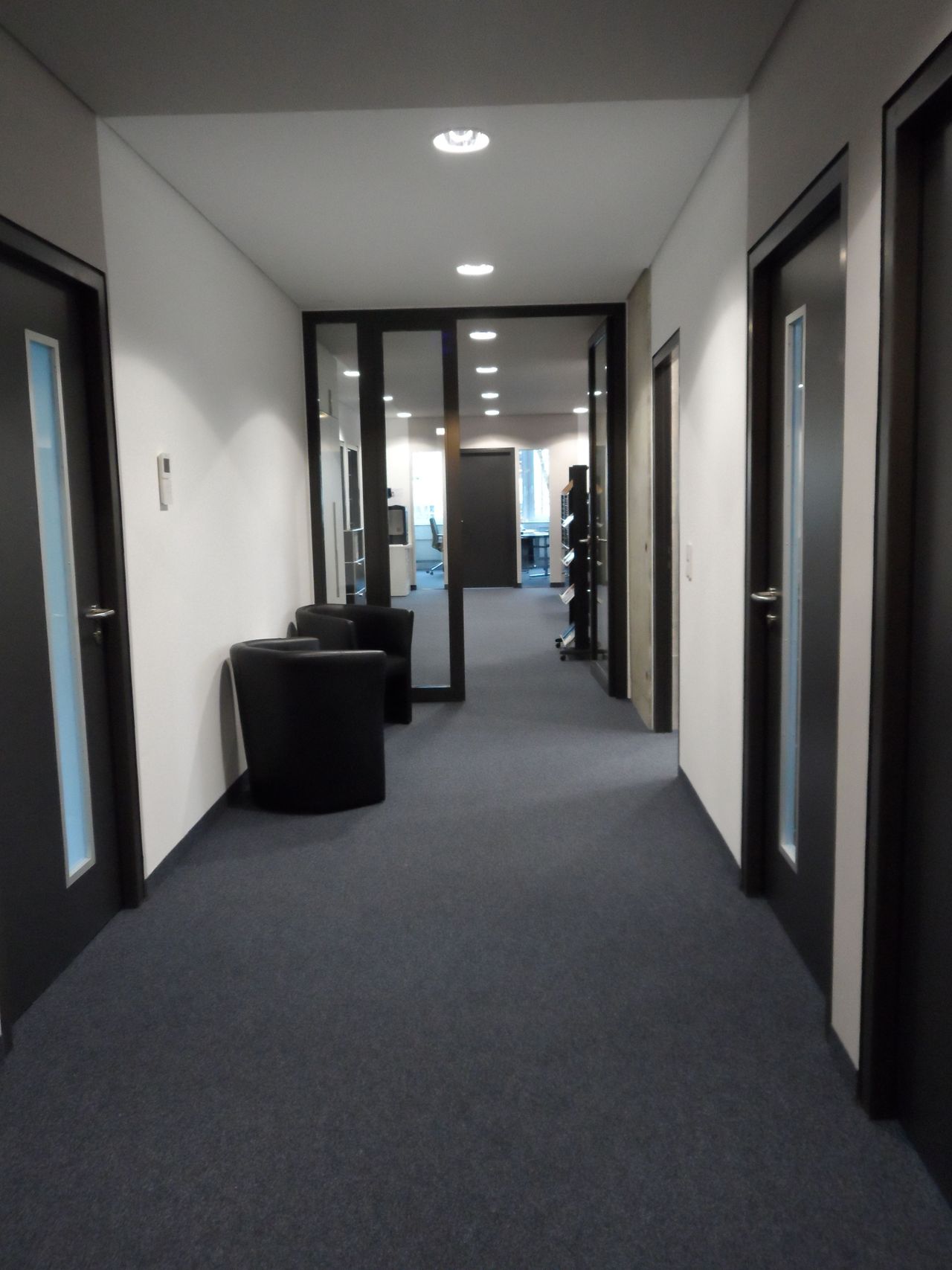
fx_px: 1027
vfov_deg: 63.4
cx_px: 476
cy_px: 635
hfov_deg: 49.7
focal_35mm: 28
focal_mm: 4.9
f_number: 3.1
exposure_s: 1/20
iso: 400
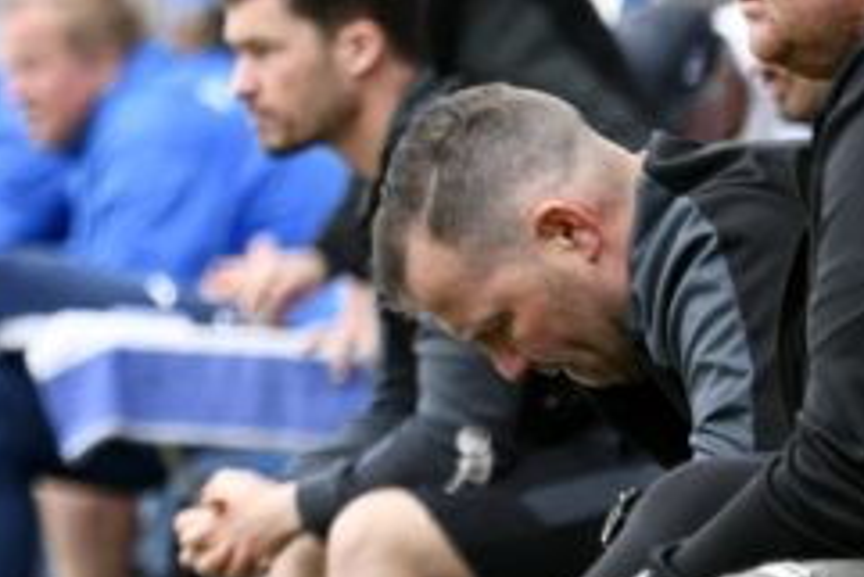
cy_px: 217
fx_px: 30641
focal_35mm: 1276
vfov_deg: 1.1
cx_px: -774
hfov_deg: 1.6
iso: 1600
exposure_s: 1/1600
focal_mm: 300
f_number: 5.6
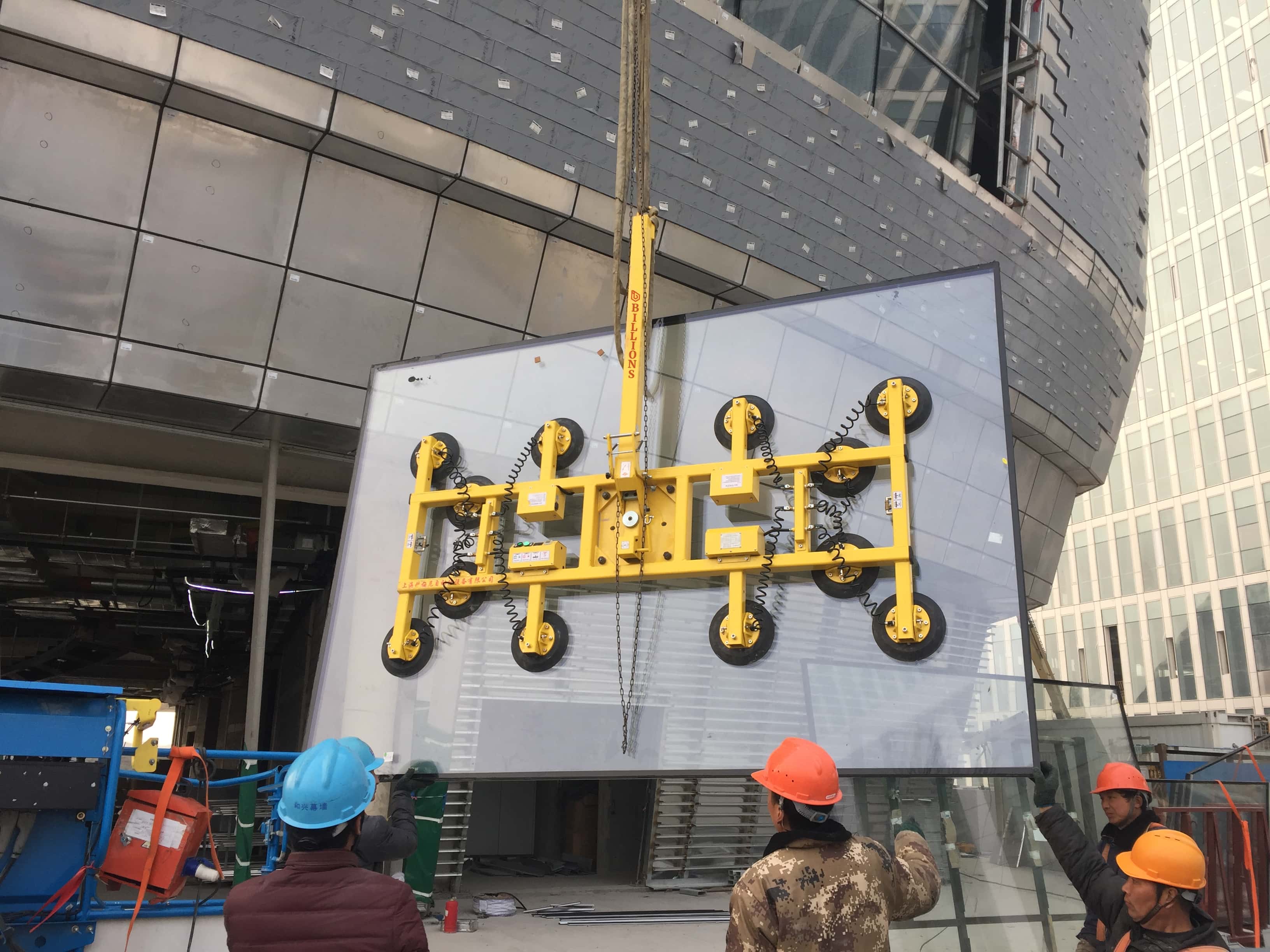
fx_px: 1064
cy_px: 476
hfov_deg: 61.7
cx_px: 635
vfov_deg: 48.2
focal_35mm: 29
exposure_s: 1/141
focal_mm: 4.15
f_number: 2.2
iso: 32
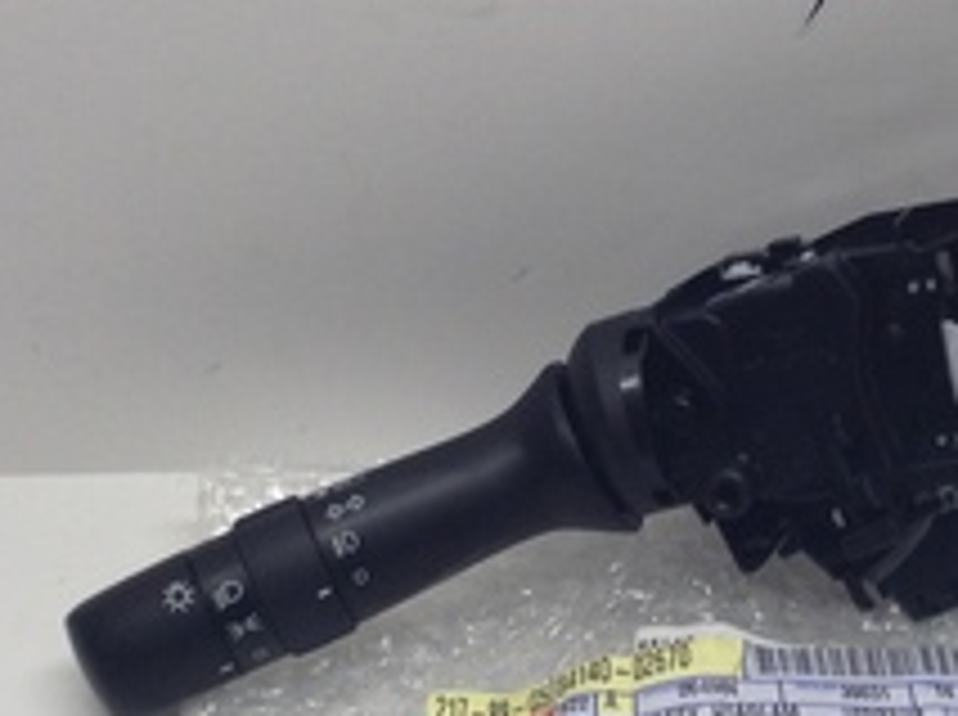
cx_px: 742
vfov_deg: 14.8
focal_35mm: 99
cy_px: 545
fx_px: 2735
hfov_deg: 19.7
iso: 32
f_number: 2.4
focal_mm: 3.3
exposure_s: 1/40
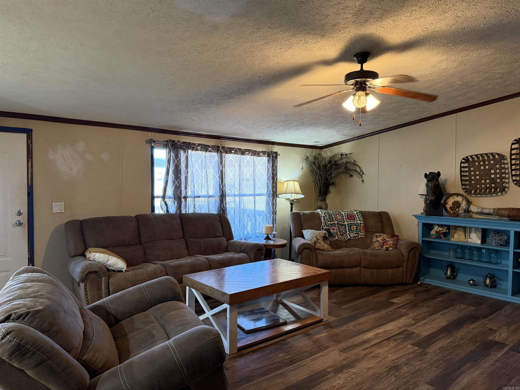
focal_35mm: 24
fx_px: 361
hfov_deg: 71.6
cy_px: 195
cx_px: 260
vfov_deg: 56.8
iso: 400
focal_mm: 6.76
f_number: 1.78
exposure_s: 1/60
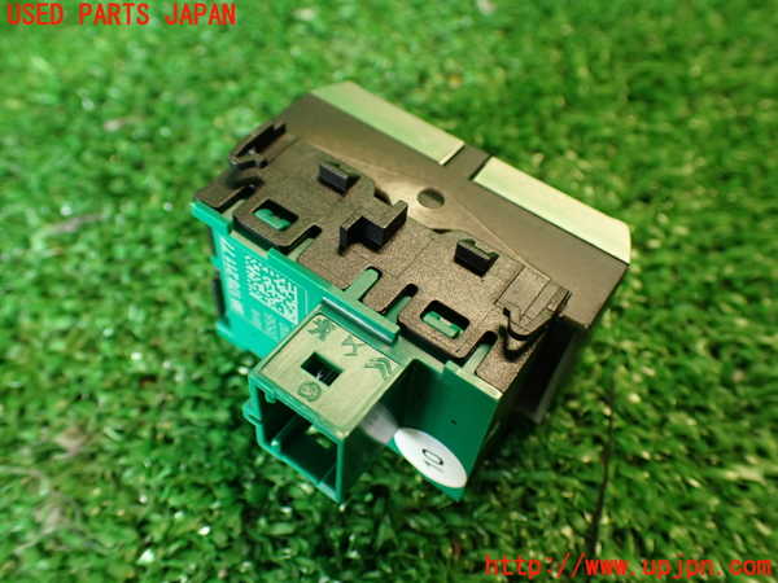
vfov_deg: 44.2
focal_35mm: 32
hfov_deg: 56.8
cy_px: 292
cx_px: 389
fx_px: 719
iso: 320
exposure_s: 1/30
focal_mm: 5.79
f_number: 2.4
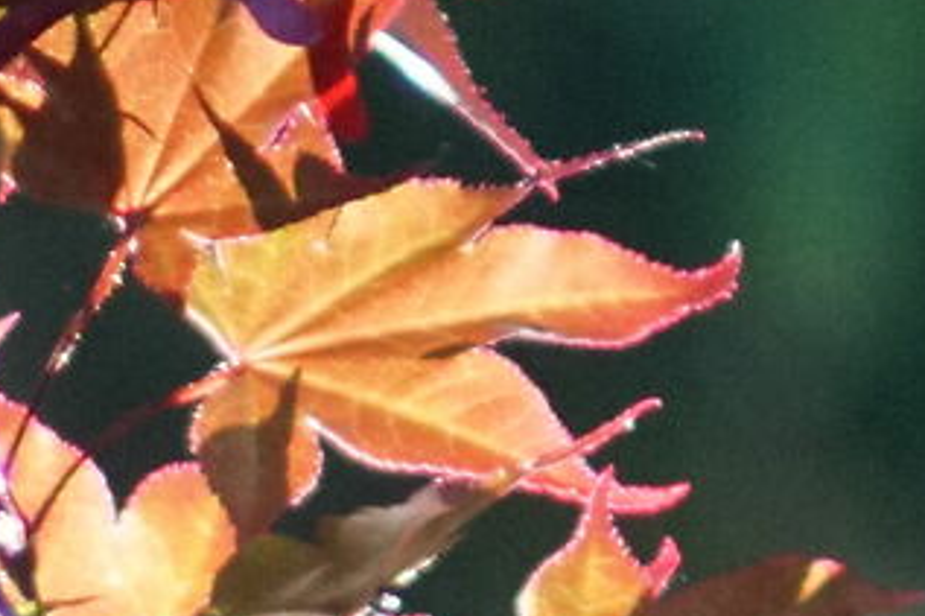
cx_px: 566
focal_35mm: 3411
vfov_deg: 0.4
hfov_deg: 0.6
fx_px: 87594
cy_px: 800
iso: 1600
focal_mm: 300
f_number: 5.6
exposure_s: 1/500
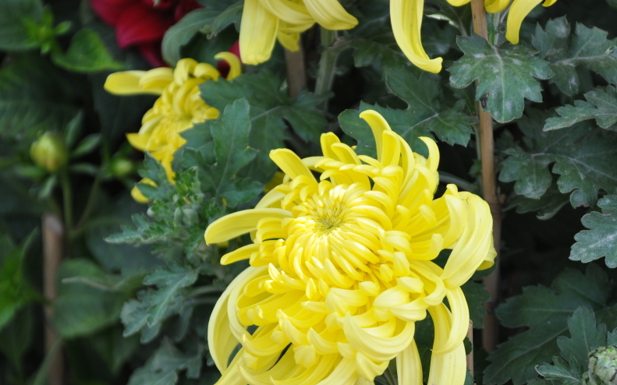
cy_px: 256
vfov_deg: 6.3
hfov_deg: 10.1
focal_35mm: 208
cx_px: 346
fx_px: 3491
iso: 280
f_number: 5.6
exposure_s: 1/125
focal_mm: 105
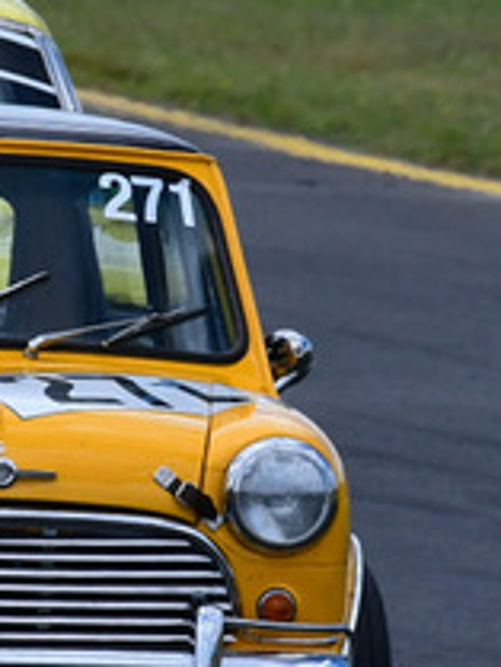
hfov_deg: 0.5
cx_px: -150
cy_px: 131
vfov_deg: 0.7
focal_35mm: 2762
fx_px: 53245
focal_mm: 500
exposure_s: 1/640
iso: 640
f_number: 13
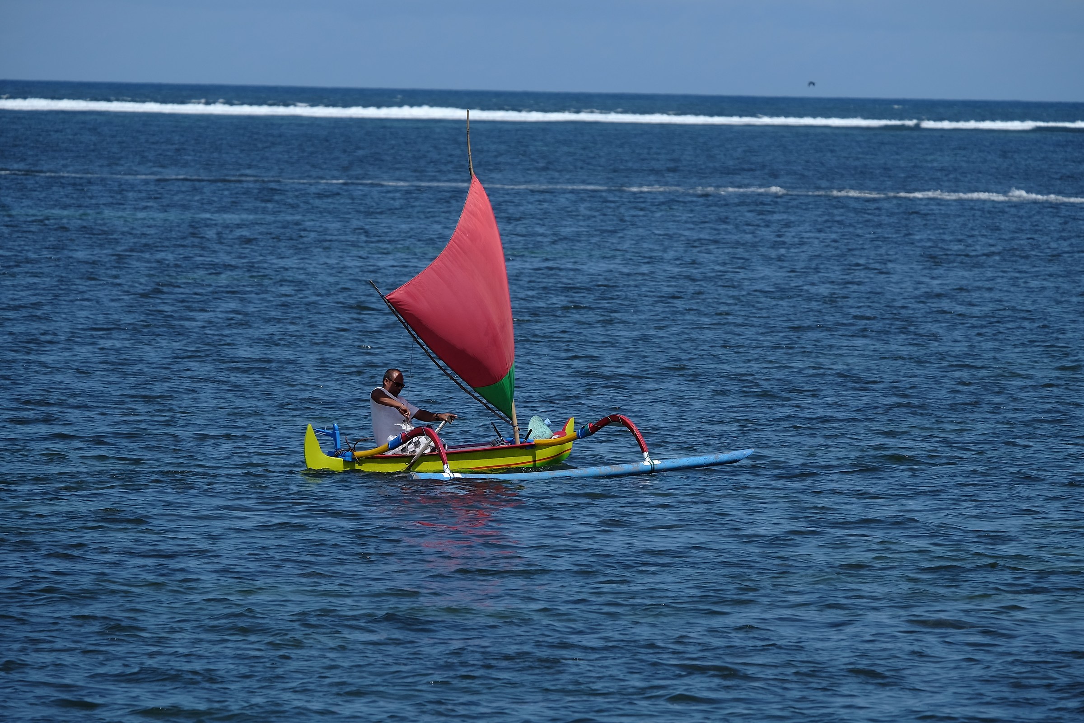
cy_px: 362
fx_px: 10388
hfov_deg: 6.0
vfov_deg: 4.0
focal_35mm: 345
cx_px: 542
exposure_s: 1/900
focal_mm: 230
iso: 200
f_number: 6.7
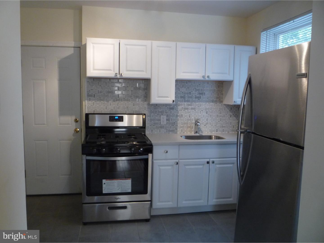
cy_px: 122
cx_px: 162
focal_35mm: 30
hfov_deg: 60.0
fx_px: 281
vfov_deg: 46.8
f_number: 3.3
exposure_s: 1/30
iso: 250
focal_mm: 5.2
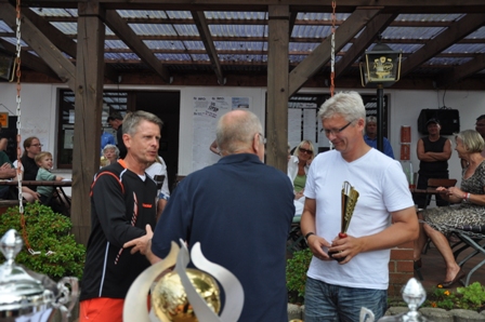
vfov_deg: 36.8
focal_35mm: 36
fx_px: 485
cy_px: 161
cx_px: 242
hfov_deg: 53.2
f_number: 4.5
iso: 400
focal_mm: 24
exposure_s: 1/1000
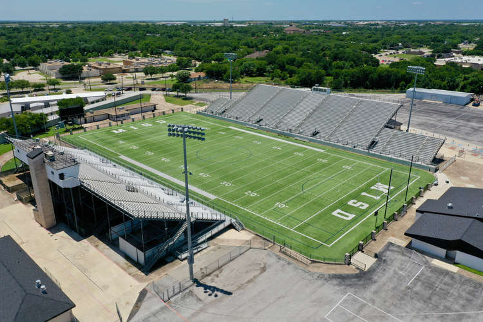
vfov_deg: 46.4
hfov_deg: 65.5
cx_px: 242
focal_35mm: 28
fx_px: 376
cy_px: 161
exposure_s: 1/500
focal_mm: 10.26
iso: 100
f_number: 6.3
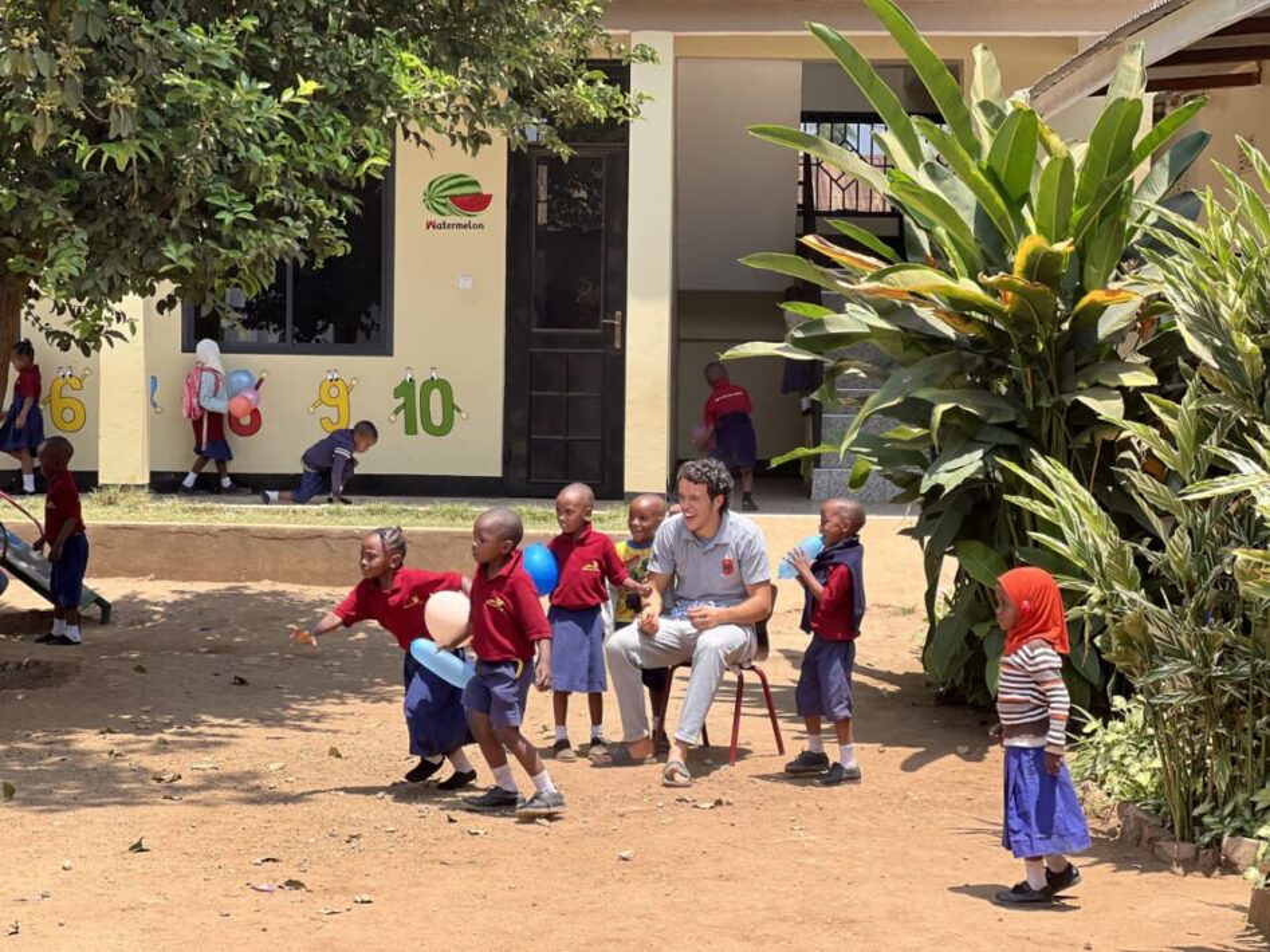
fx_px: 2825
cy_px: 476
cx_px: 635
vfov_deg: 19.1
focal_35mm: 77
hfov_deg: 25.3
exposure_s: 1/254
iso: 25
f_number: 2.8
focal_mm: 9
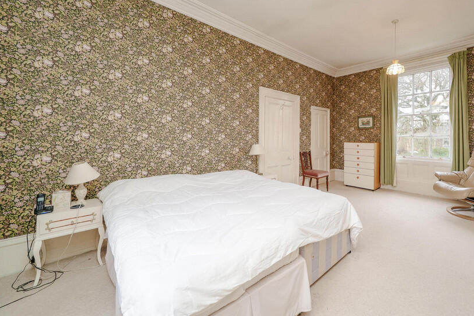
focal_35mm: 15
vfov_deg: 76.8
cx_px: 280
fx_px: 197
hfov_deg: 99.3
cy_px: 134
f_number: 4
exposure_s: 1/60
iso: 500
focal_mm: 12
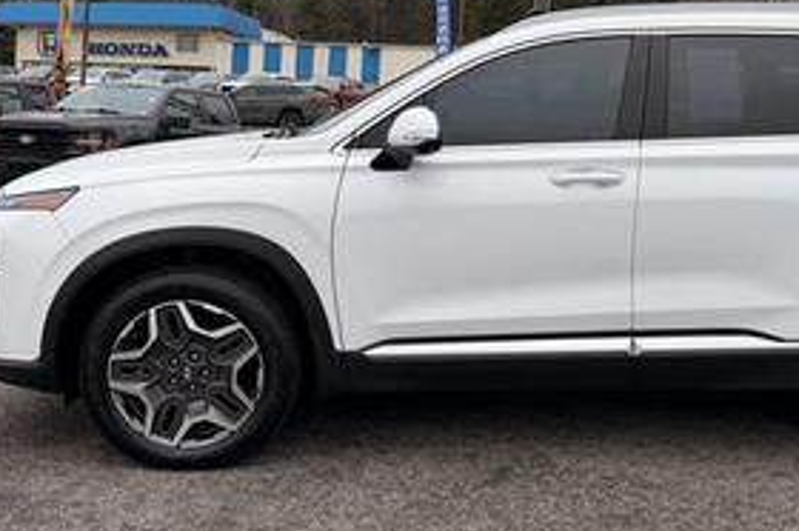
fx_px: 998
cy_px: 223
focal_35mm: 45
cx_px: 522
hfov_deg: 43.1
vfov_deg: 29.7
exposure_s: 1/2000
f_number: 1.78
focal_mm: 6.76
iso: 80
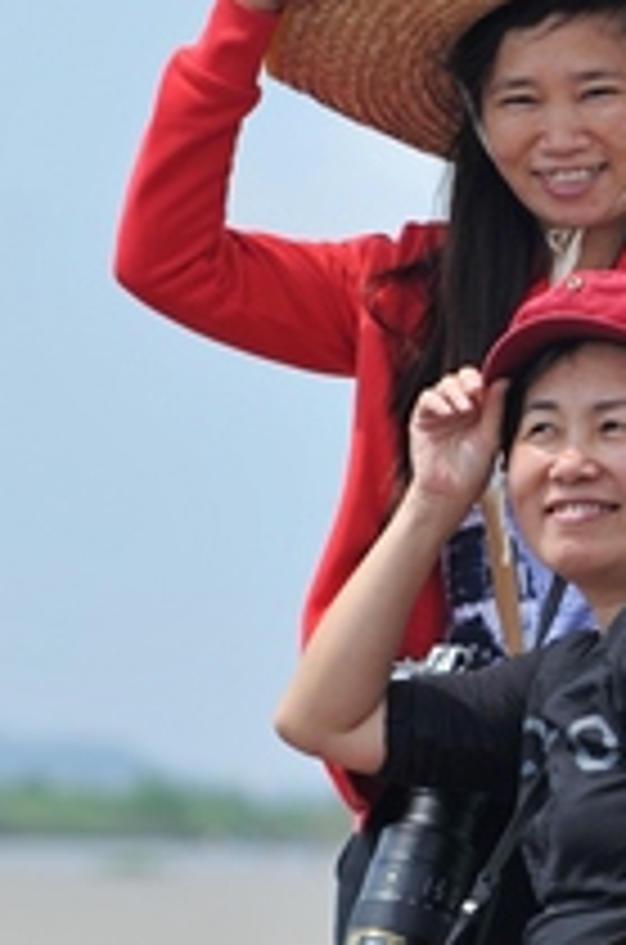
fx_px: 12162
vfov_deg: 4.4
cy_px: 806
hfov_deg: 2.9
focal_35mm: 464
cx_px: 511
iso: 200
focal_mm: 150
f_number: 5.6
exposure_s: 1/800
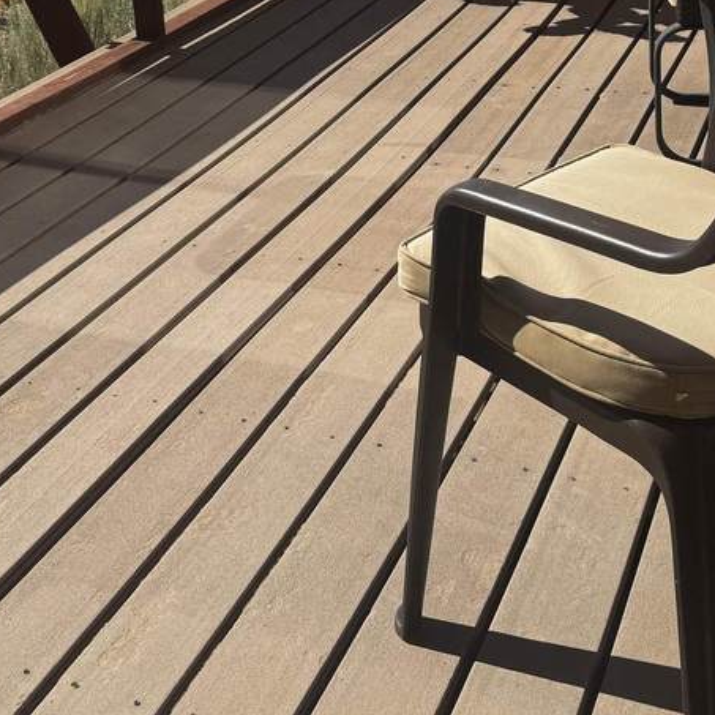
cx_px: 336
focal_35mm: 60
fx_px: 1402
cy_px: 35
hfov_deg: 28.6
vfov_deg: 27.3
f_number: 1.78
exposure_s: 1/4950
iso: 80
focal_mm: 6.76
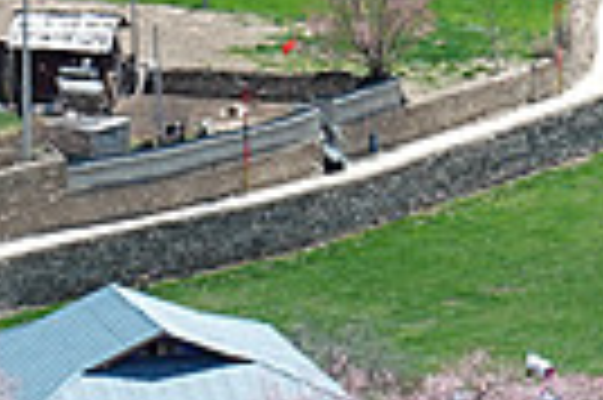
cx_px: 1318
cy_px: 308
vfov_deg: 2.7
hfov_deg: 4.0
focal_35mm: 509
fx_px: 8515
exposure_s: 1/400
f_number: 5.6
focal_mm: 31.46
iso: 125
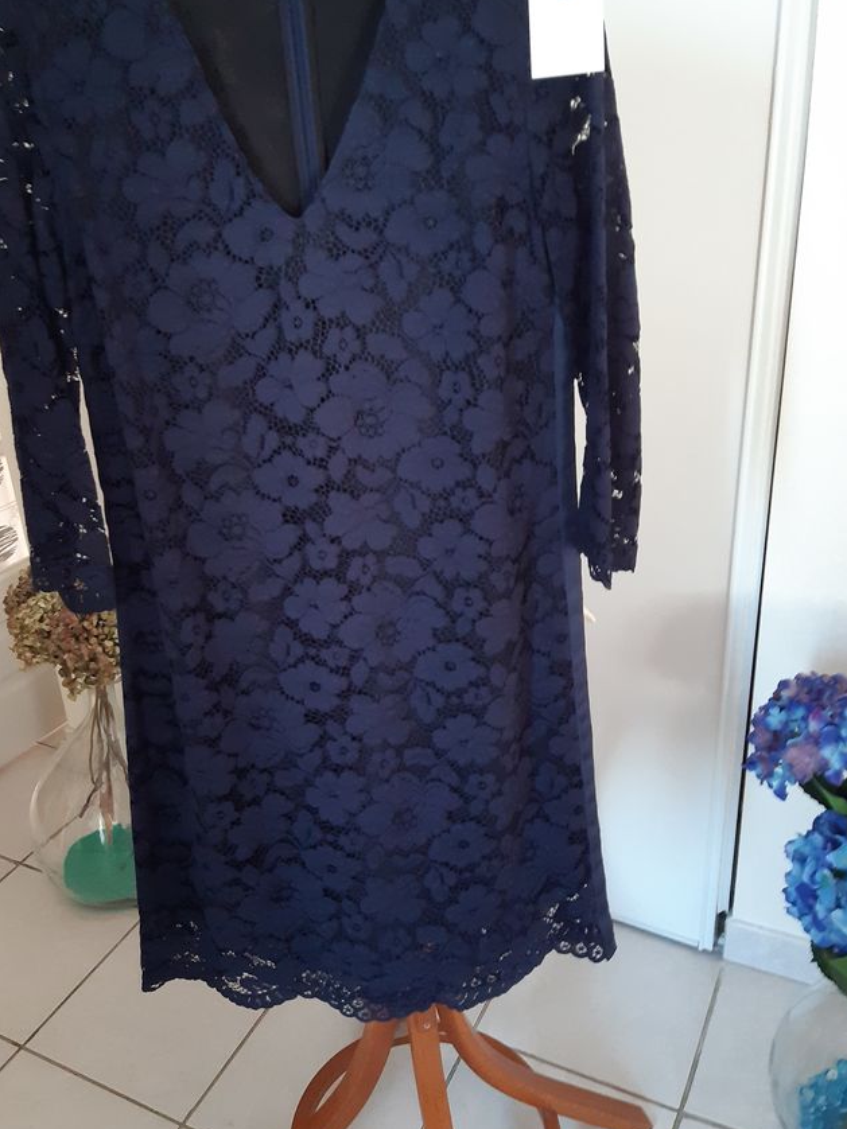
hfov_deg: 45.3
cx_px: 351
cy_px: 549
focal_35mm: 31
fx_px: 1012
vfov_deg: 58.3
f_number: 1.7
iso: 400
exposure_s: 1/25
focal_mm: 3.92
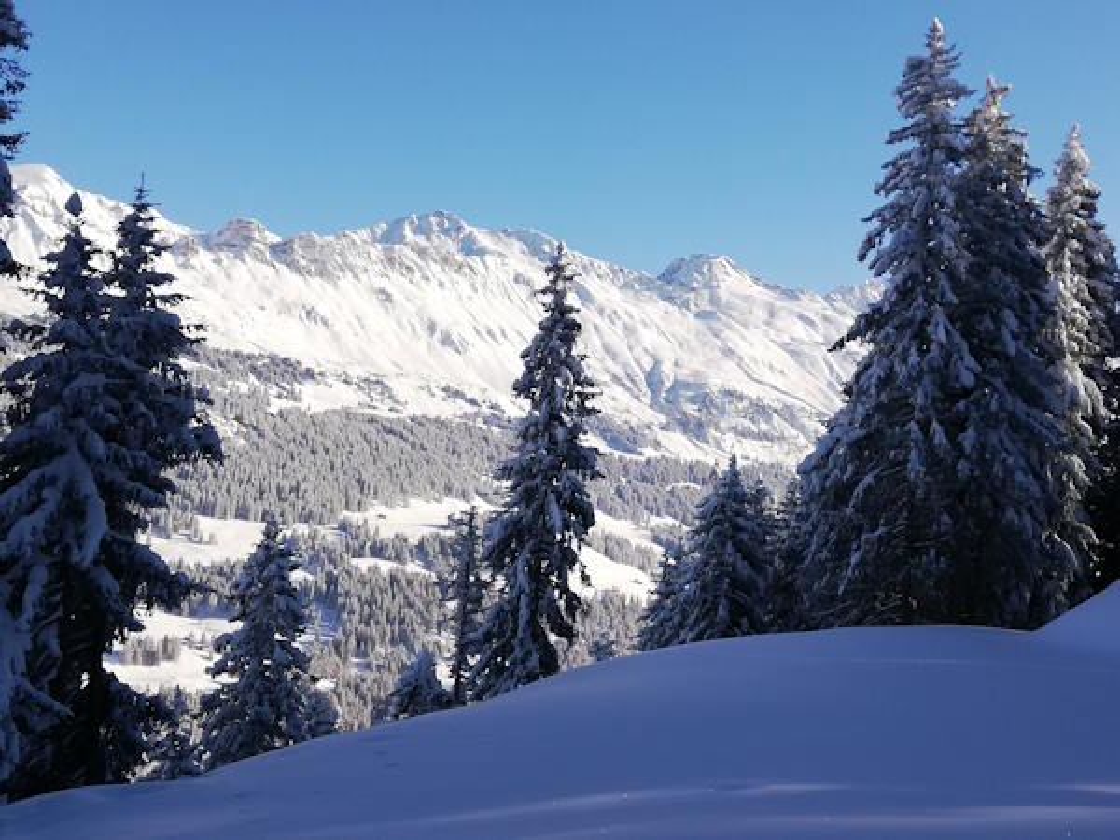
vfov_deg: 31.5
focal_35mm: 46
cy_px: 420
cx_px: 560
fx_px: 1488
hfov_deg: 41.2
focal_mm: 3.81
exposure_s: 1/1403
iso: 50
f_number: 2.2
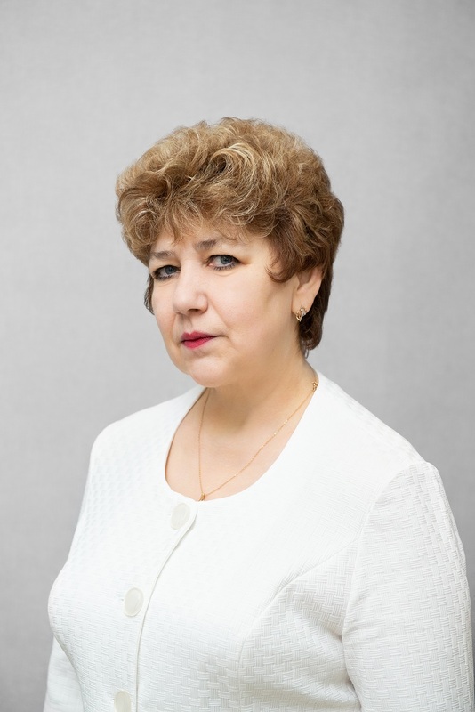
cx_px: 238
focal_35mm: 70
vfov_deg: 28.8
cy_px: 356
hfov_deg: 19.5
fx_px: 1384
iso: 640
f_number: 4.5
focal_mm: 70
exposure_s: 1/160
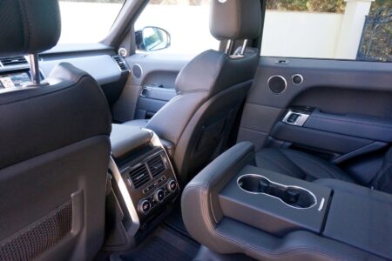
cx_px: 196
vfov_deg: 53.1
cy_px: 130
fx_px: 261
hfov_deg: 73.7
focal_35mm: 24
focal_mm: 16
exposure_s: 1/160
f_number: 4
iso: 2000
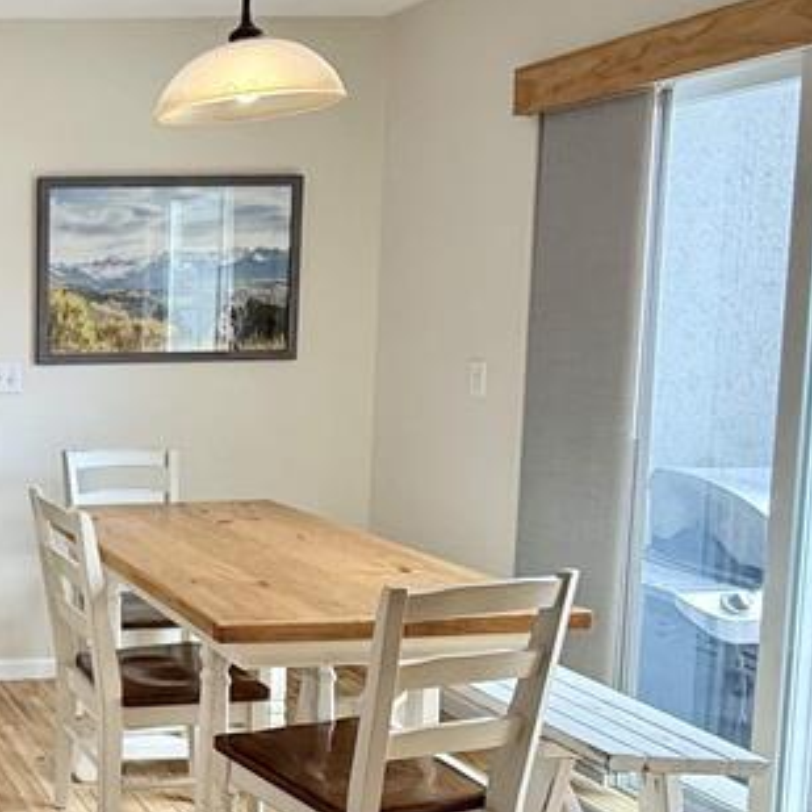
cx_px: -229
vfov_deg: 40.9
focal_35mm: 41
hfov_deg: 31.9
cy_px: 415
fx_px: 1088
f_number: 2.2
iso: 200
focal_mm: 2.22
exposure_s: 1/120
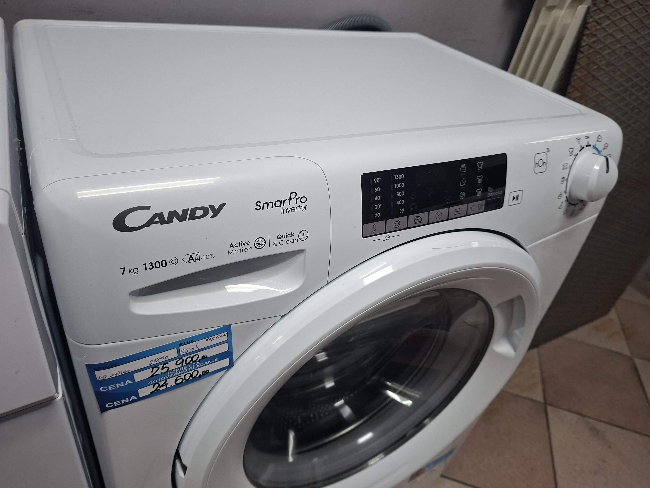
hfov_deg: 73.9
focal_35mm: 23
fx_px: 432
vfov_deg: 58.9
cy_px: 244
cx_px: 325
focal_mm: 5.54
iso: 200
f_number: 1.8
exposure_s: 1/50
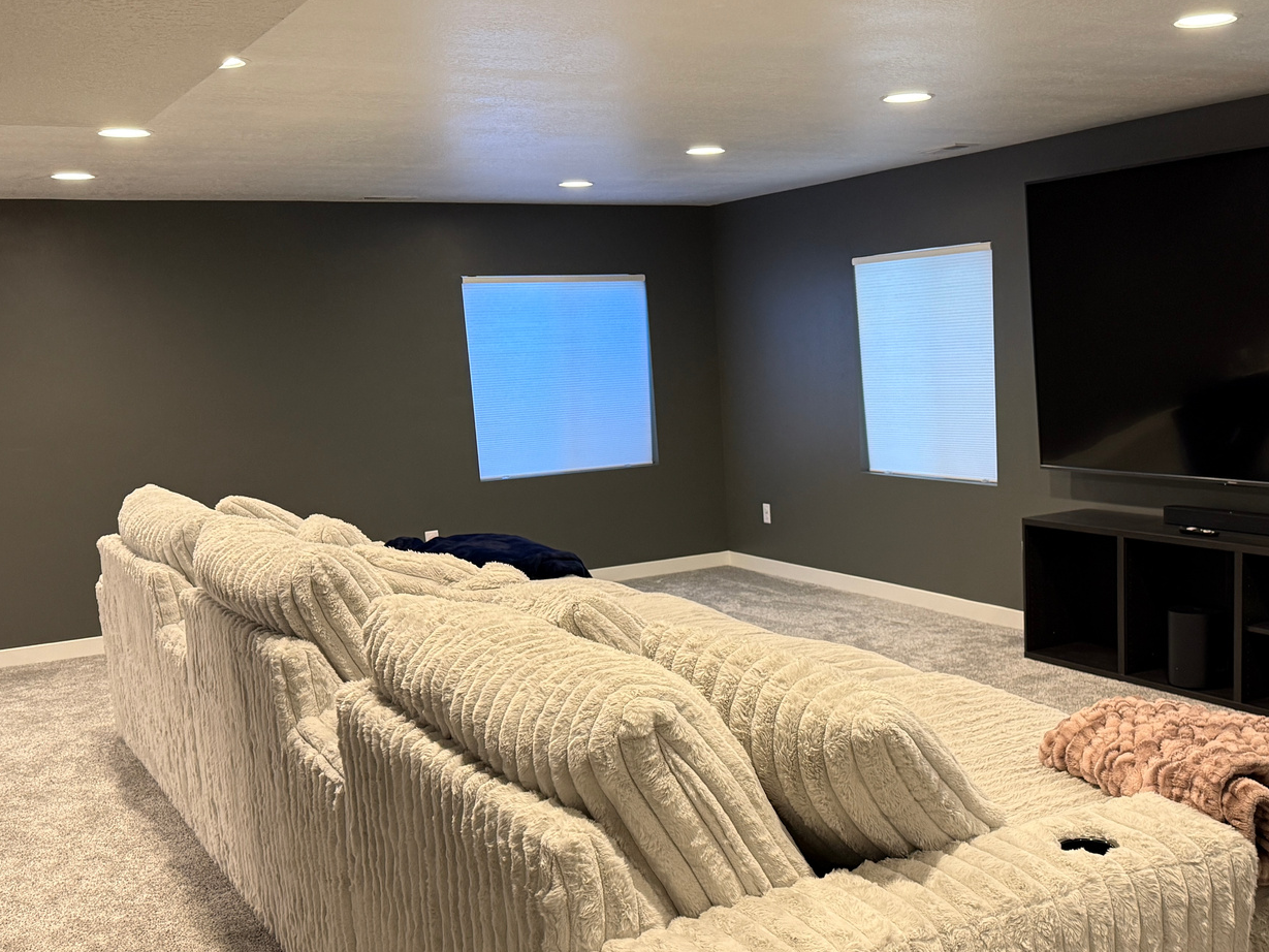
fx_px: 1467
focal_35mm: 40
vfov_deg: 35.8
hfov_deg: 46.4
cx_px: 789
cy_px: 574
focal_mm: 6.76
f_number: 1.78
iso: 250
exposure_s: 1/60
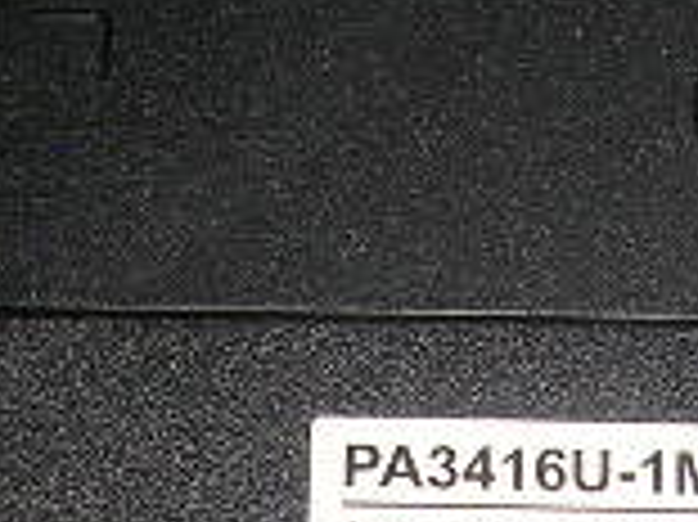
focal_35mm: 157
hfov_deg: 12.6
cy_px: 801
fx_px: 3163
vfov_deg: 9.2
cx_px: 410
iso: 50
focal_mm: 5.8
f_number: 2.8
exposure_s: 1/60.1
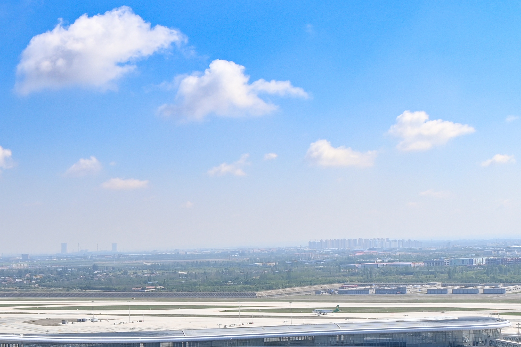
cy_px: 319
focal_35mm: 76
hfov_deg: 26.6
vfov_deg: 17.6
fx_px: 1100
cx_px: 205
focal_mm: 30
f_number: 6.3
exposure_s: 1/800
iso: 125
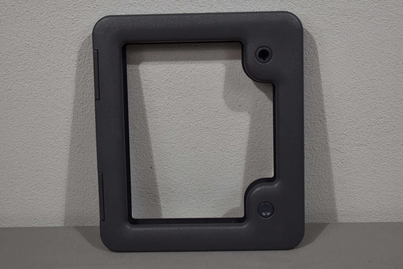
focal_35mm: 72
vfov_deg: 18.9
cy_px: 134
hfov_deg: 28.1
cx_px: 202
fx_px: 806
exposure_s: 1/125
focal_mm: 48
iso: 360
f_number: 5.6
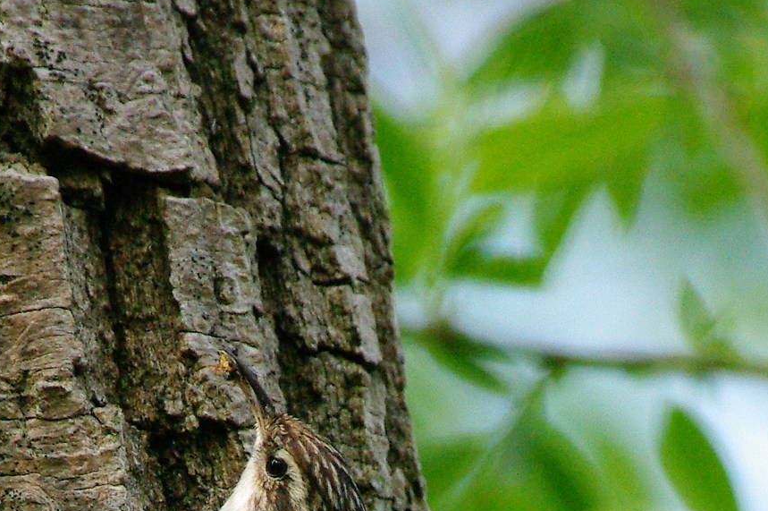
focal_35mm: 1257
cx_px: -156
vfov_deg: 1.1
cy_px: 670
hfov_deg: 1.6
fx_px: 26790
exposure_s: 1/500
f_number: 5.6
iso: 1600
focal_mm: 300
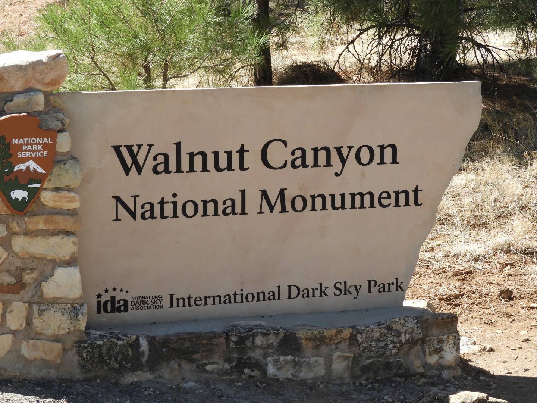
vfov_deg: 12.9
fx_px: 1784
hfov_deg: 17.1
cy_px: 202
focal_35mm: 115
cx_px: 268
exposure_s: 1/200
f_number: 5
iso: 100
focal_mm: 20.6
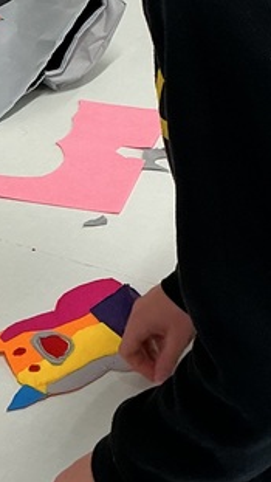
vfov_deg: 20.0
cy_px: 12
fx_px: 1328
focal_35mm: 104
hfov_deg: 11.6
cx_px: 40
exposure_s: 1/60
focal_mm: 3
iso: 50
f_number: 1.8
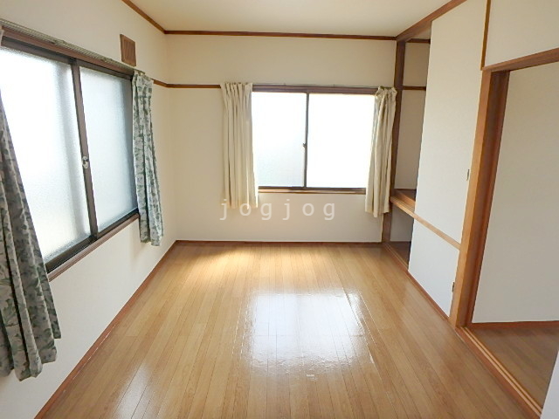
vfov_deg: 63.4
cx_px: 280
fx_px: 339
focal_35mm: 21
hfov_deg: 79.0
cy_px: 210
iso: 125
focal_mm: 3.7
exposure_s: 1/125
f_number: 3.5
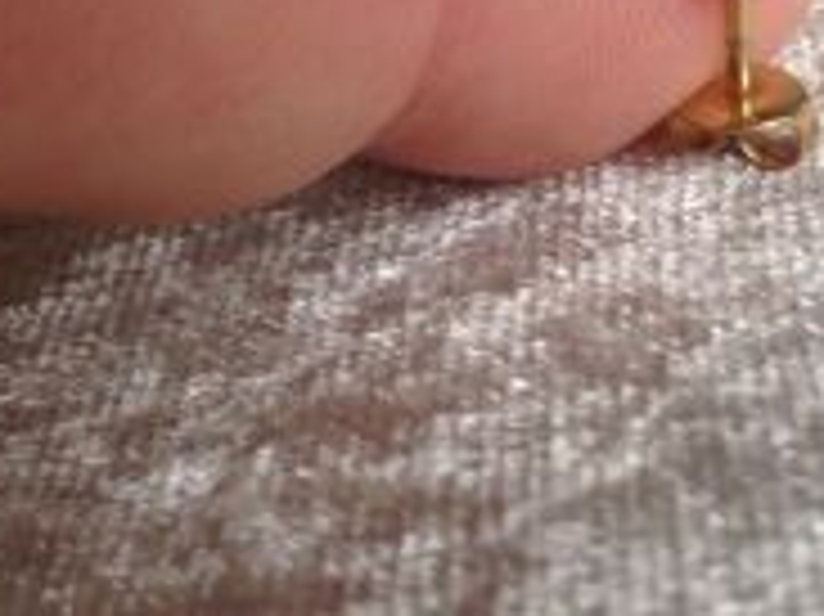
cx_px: 725
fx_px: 2189
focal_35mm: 92
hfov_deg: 20.9
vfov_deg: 15.7
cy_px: -11
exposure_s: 1/15
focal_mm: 4.28
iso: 50
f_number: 2.4
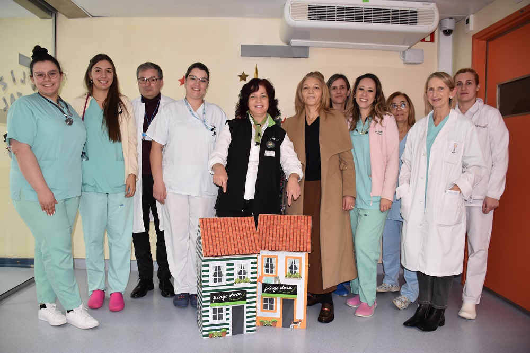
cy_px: 176
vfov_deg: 47.9
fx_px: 397
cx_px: 265
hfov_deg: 67.4
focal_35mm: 27
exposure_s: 1/60
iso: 800
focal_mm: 18
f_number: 4
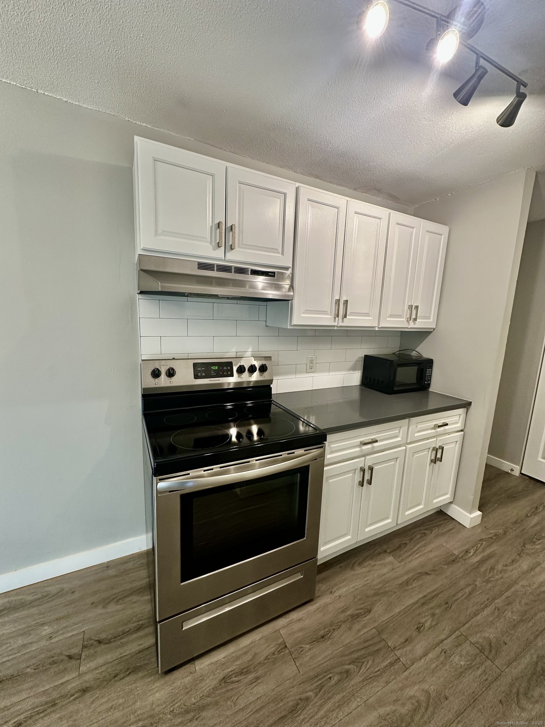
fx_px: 294
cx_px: 272
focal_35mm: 14
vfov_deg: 102.1
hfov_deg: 85.7
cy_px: 364
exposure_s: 1/60
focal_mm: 2.22
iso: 160
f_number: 2.2
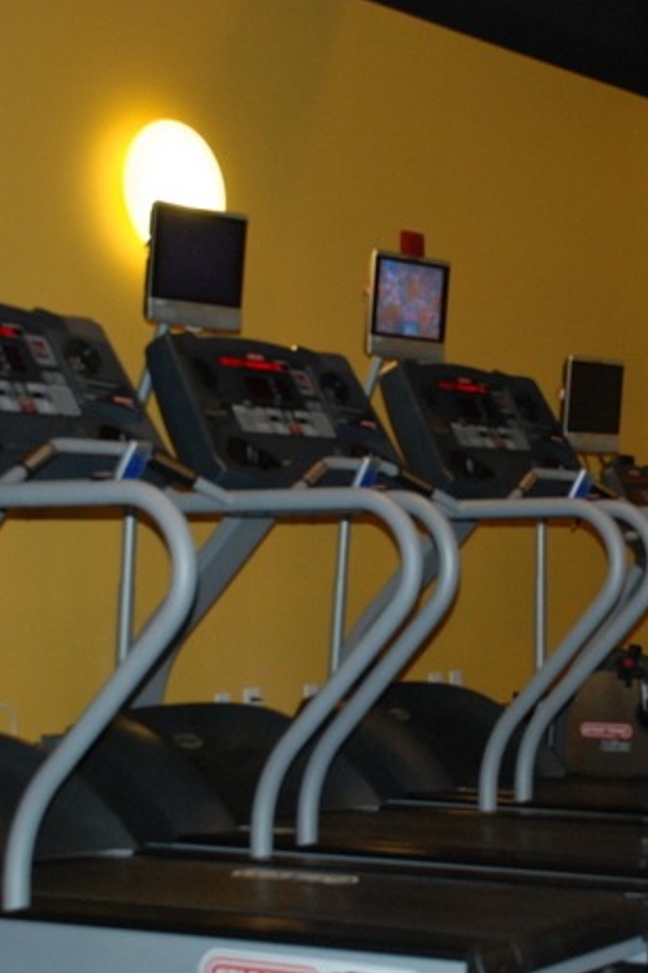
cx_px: 585
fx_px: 1972
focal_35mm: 73
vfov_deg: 27.7
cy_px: 548
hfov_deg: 18.4
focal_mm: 28
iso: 800
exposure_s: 1/60
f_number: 5
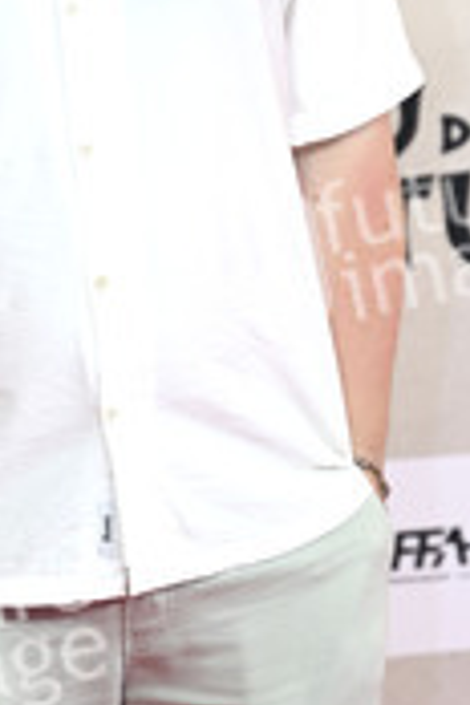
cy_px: 49
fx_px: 3368
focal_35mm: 172
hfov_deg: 7.9
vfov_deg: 11.9
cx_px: 16
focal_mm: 75
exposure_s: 1/160
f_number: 2.8
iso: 250
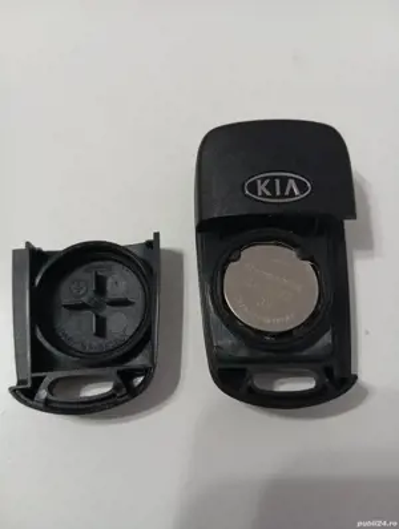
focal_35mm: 28
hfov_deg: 49.9
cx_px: 200
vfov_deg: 63.4
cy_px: 264
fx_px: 429
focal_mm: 4.22
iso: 990
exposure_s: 1/33.3
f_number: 1.8
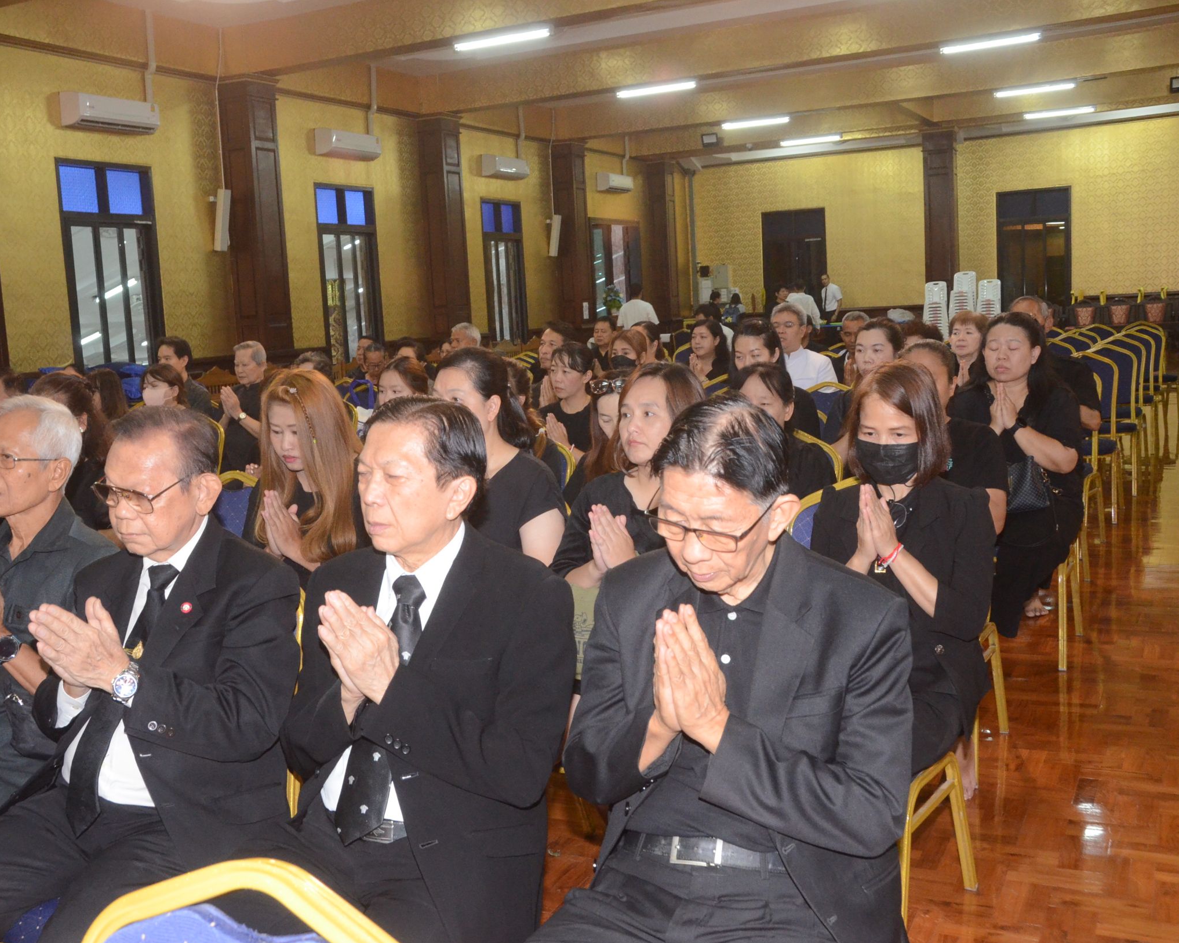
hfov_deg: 47.8
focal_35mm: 38
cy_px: 470
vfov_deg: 39.2
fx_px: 1326
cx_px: 519
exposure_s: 1/60
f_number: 9
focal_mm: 22
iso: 2500
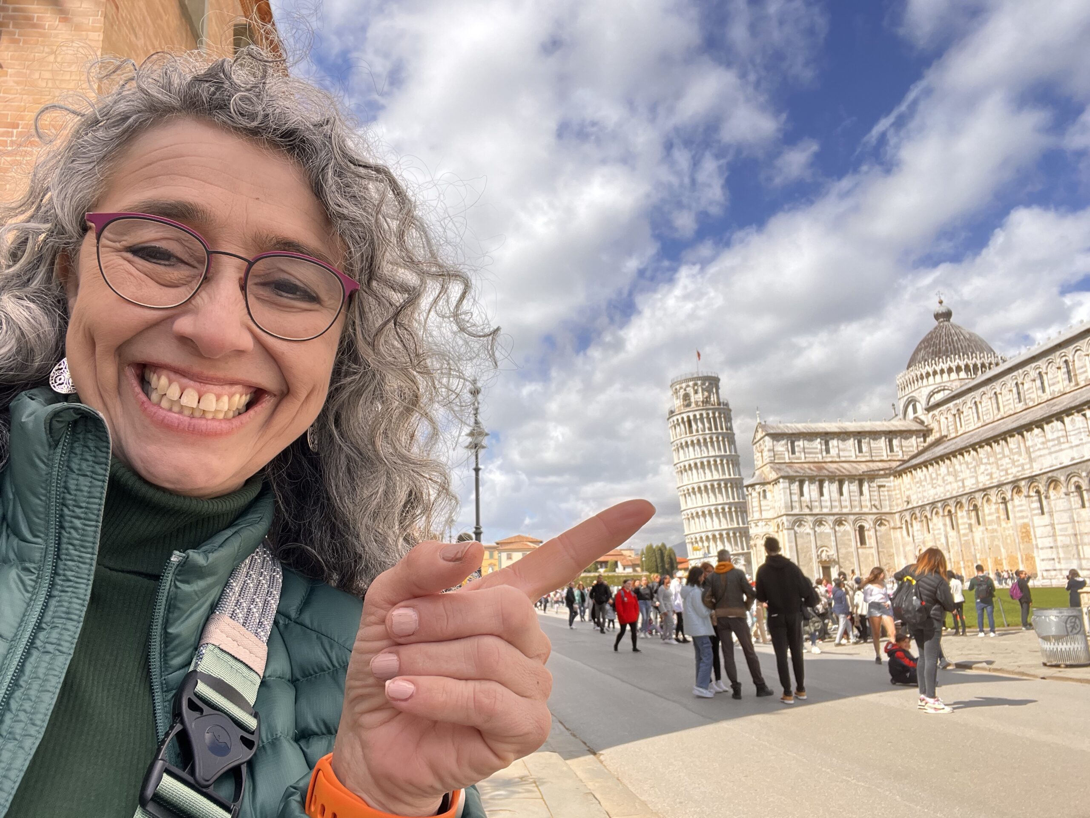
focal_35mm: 23
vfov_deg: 58.9
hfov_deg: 73.9
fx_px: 724
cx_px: 545
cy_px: 409
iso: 32
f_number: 2.2
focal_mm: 2.71
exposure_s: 1/407
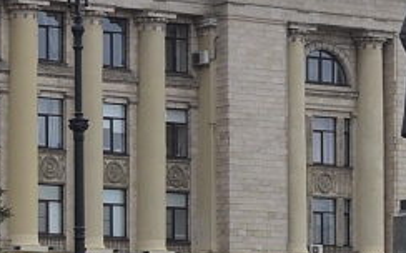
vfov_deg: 5.2
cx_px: -110
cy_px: 311
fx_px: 2775
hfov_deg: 8.3
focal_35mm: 251
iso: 100
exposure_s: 1/200
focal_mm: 40
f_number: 7.1
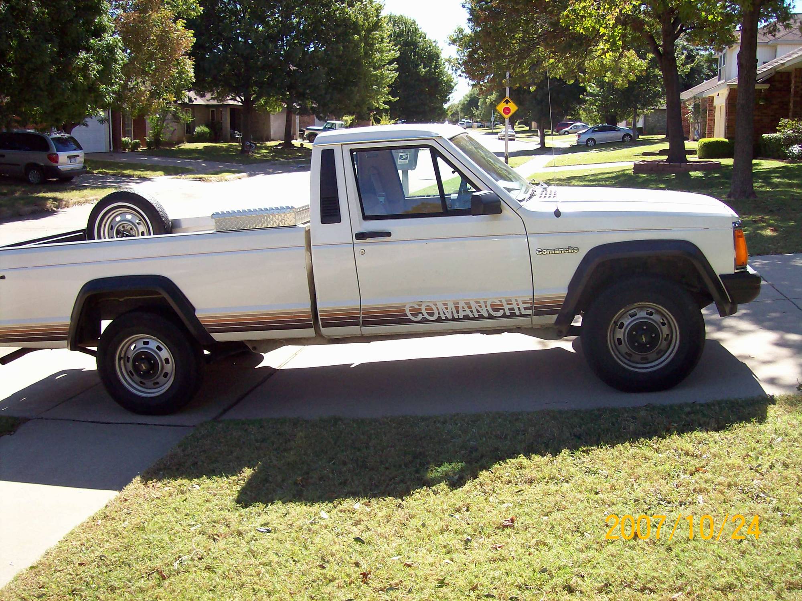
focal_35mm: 36
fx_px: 834
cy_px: 300
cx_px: 401
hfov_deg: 51.4
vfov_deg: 39.6
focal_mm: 6
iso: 80
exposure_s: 1/609
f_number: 2.7
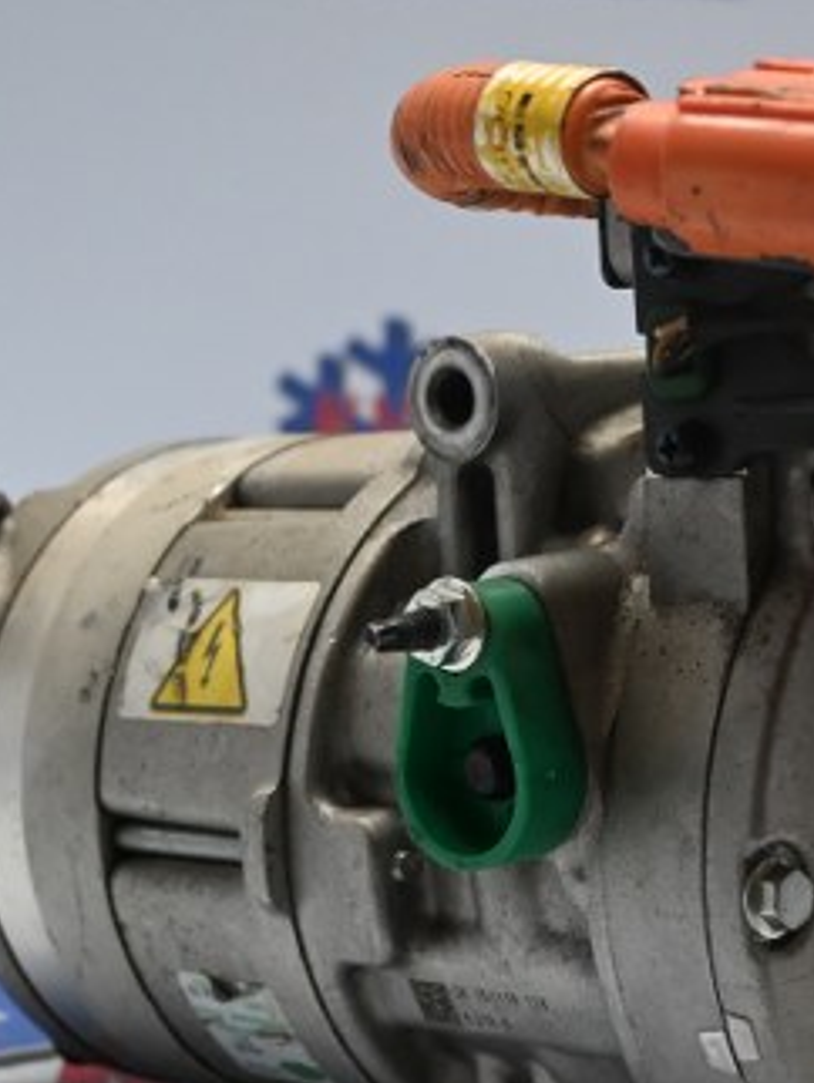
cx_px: 464
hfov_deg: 15.6
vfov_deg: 20.7
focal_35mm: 95
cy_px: 610
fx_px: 2968
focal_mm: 26.5
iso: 1250
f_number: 4.5
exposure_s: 1/125
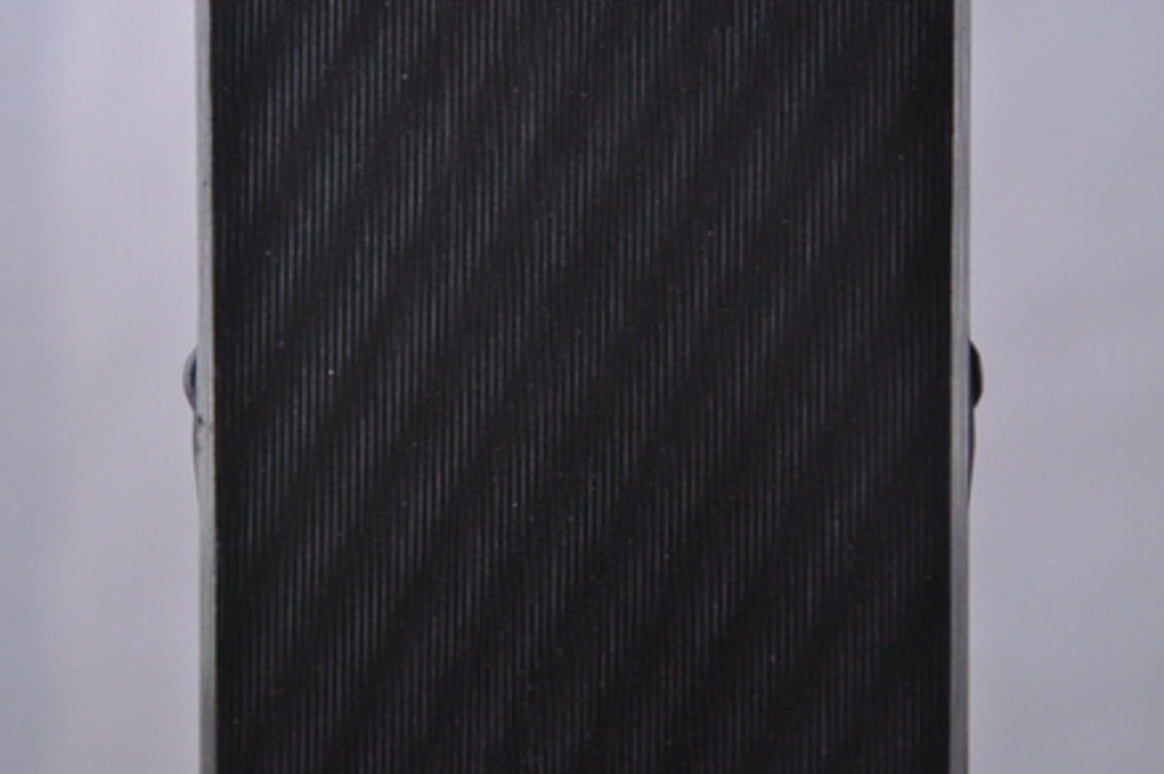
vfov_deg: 8.5
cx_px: 583
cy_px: 380
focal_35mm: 162
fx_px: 5218
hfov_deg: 12.7
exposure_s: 1/125
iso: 3200
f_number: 9.5
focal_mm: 105
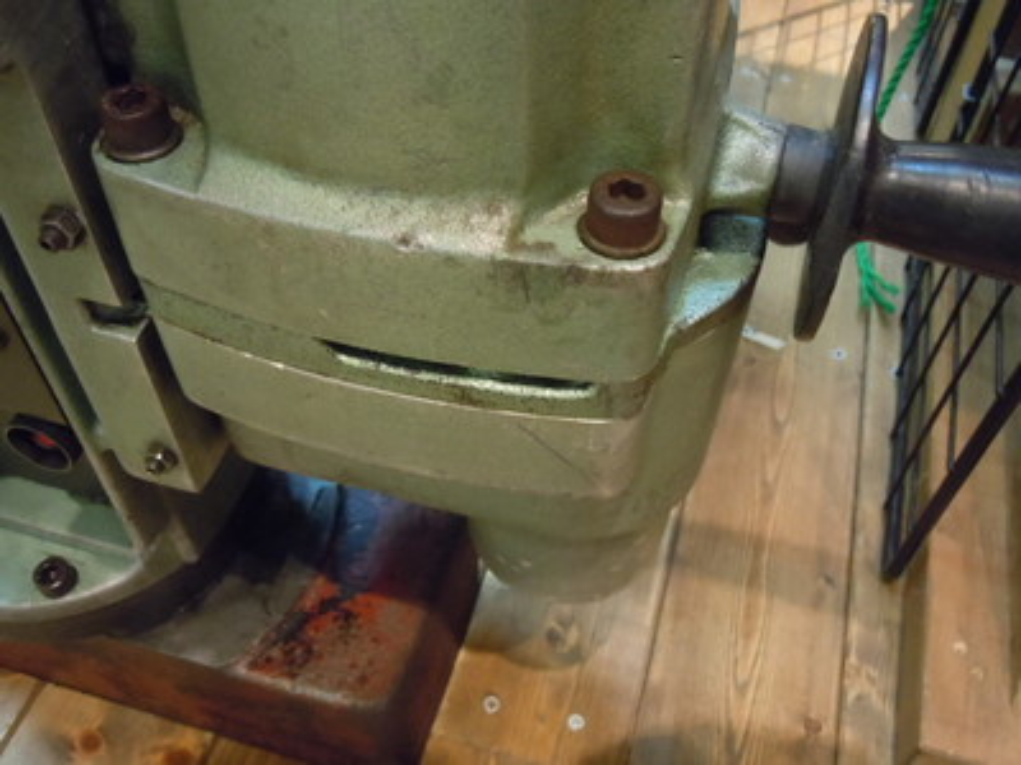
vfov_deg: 42.9
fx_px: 973
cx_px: 510
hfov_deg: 55.4
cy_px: 382
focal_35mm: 33
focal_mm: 5.9
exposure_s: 1/10
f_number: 4
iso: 800
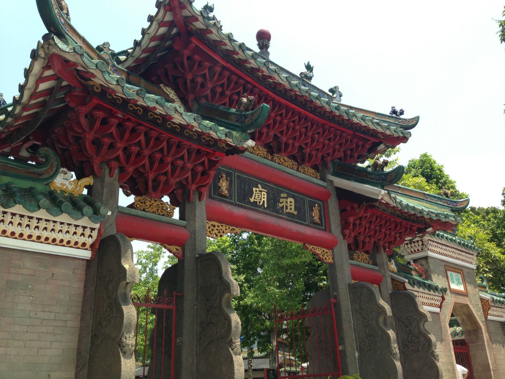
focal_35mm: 33
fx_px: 481
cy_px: 190
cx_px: 252
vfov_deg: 42.9
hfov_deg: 55.4
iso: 50
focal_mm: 4.13
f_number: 2.4
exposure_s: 1/678
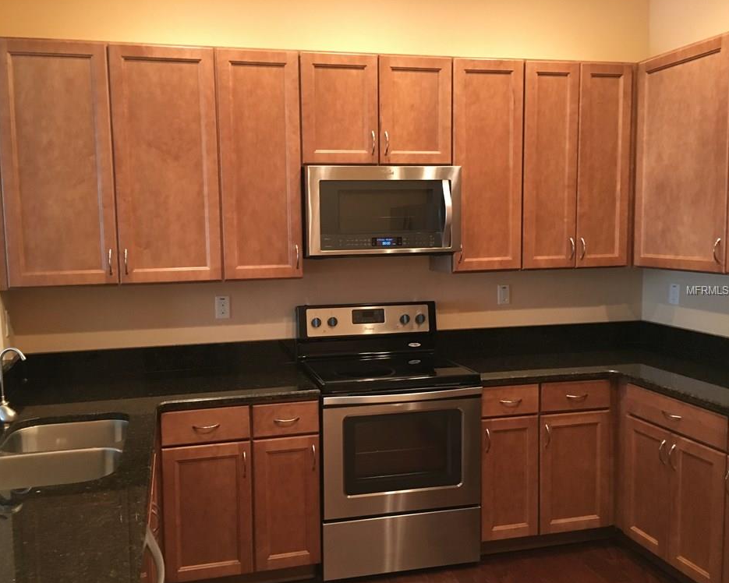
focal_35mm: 31
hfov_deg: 57.1
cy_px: 291
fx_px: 669
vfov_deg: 47.1
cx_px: 334
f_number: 2.2
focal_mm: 4.15
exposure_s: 1/15
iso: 200
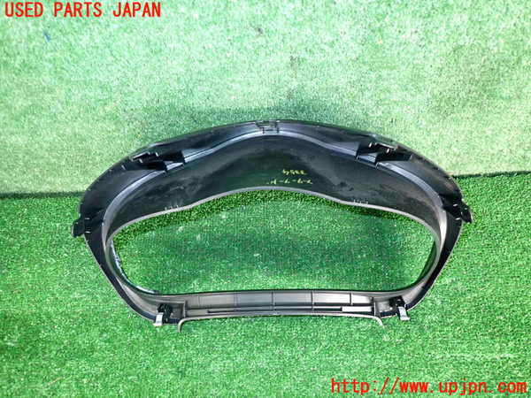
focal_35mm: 25
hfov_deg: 69.4
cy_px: 199
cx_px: 266
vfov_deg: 54.9
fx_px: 383
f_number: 2
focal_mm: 4.5
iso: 800
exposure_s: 1/30
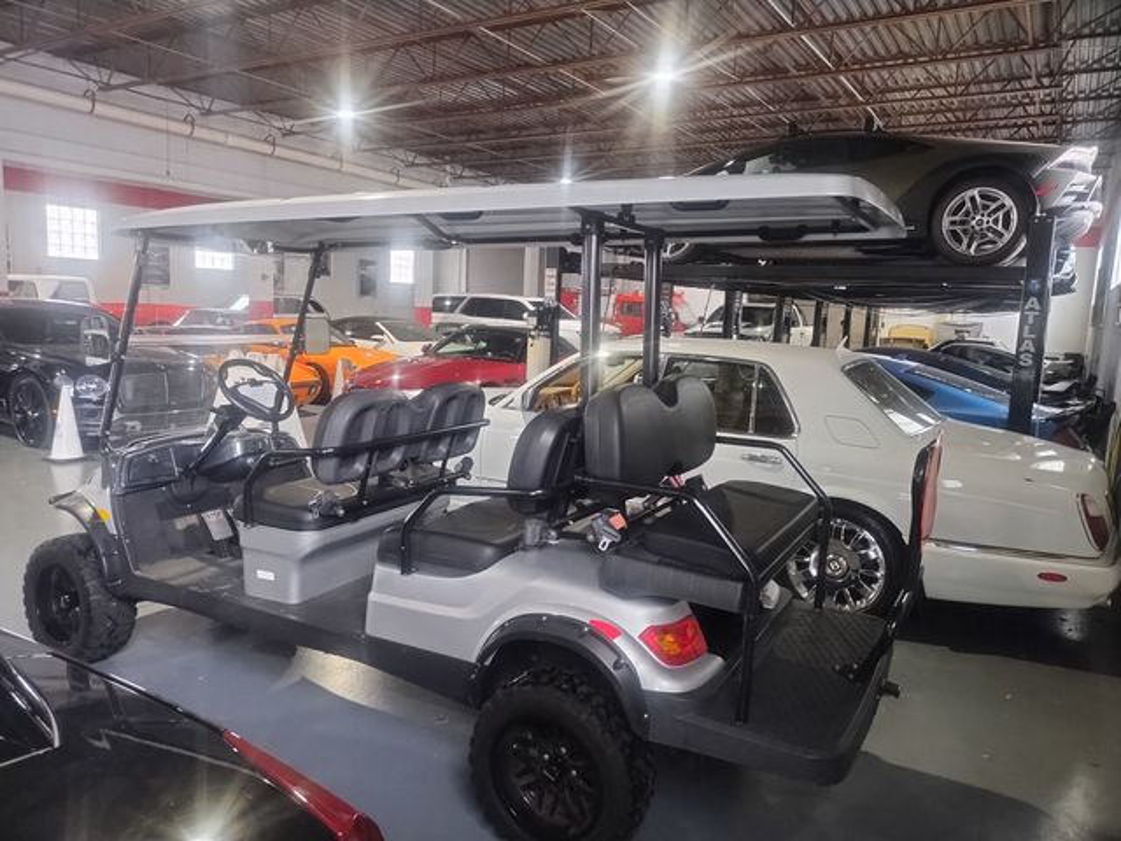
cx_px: 560
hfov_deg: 69.4
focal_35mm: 25
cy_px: 420
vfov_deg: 54.9
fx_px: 810
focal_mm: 4.71
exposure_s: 1/40
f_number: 1.7
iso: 116
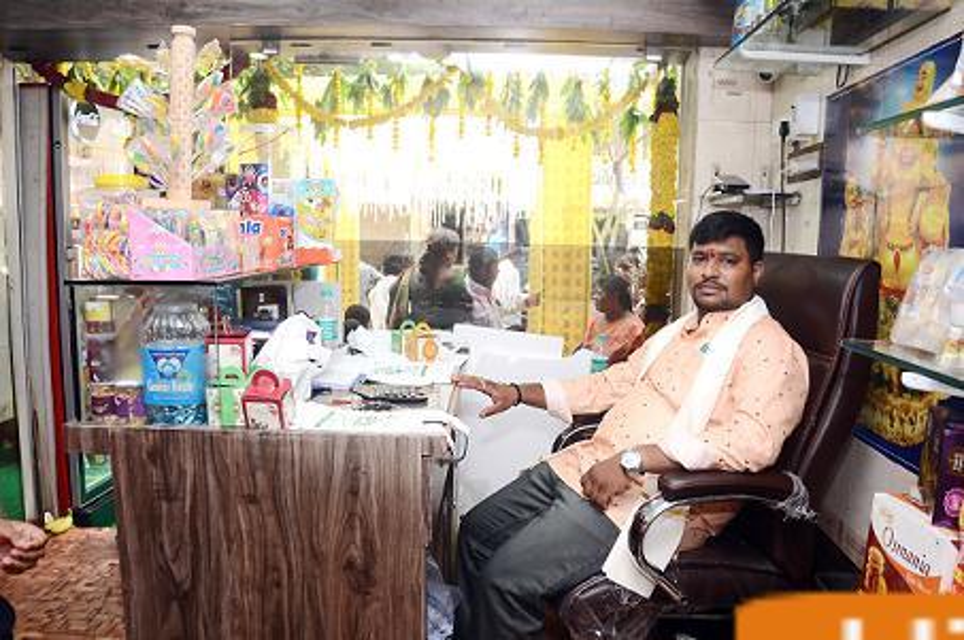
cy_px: 320
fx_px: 722
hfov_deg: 67.4
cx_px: 482
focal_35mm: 27
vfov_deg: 47.8
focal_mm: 18
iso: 250
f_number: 5.6
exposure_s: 1/100
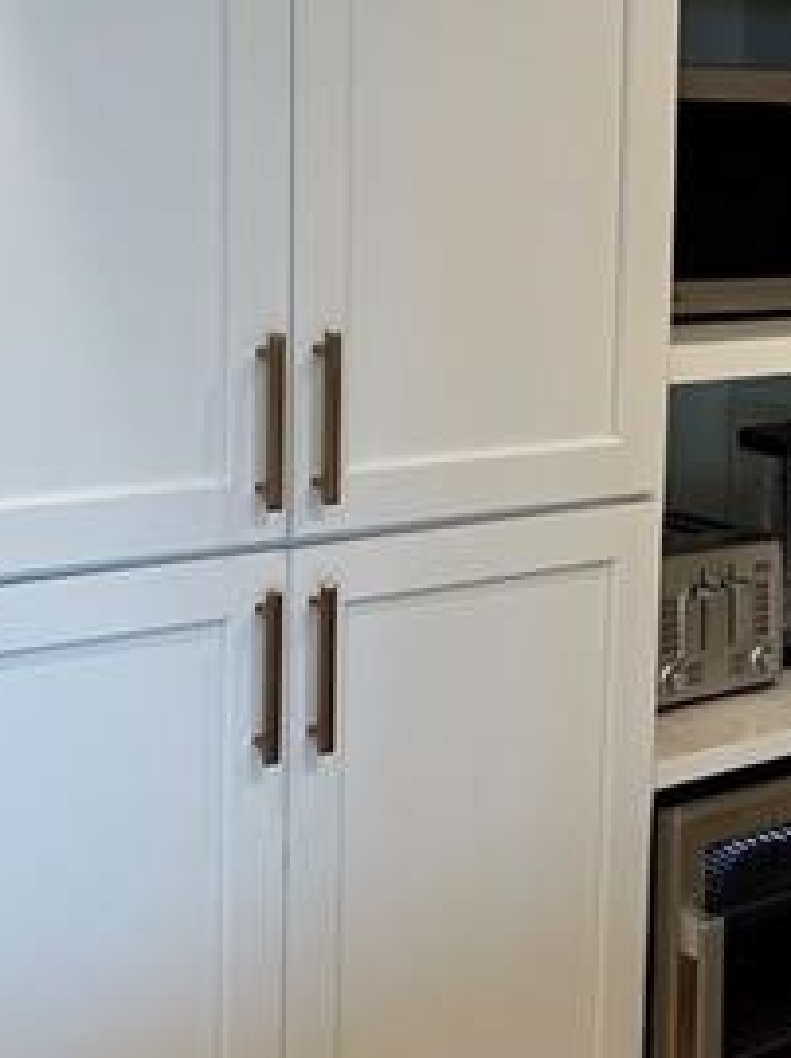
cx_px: 881
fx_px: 2258
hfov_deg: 19.0
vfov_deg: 26.2
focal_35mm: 74
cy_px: 368
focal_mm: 5.7
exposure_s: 1/120
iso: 100
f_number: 1.5
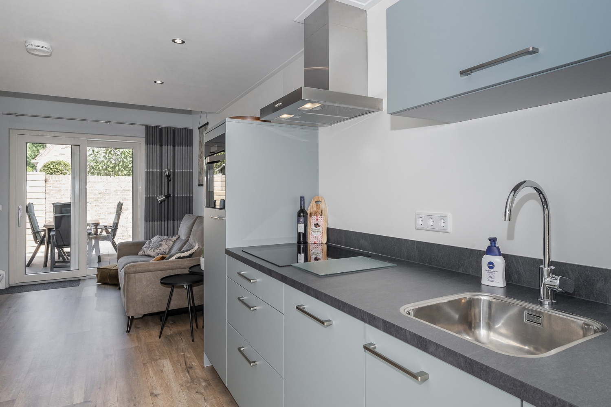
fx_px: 339
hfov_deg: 84.0
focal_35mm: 20
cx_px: 306
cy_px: 204
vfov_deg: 61.9
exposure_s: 1/125
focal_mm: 20
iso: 1100
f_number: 11
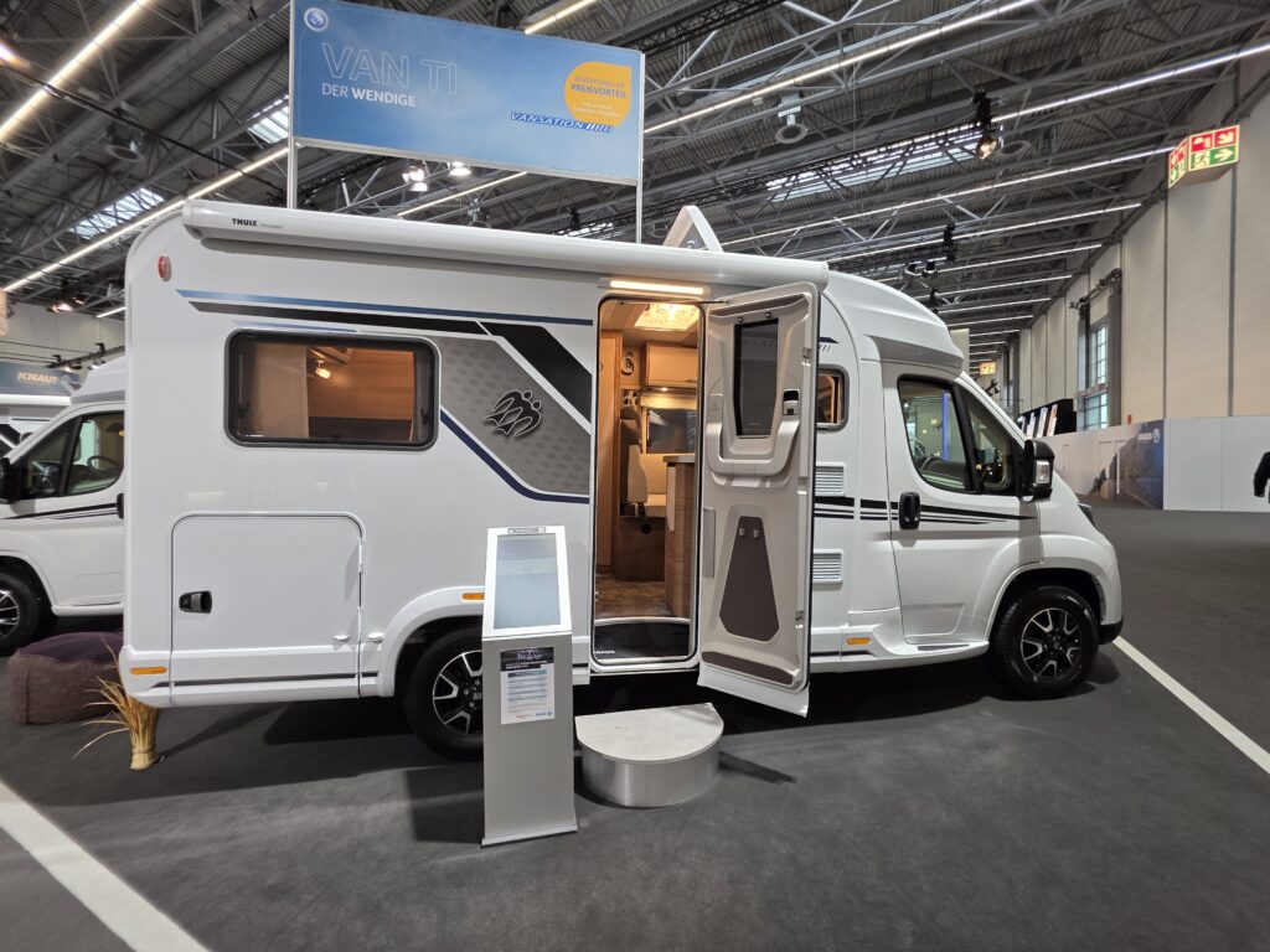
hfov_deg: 106.2
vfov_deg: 89.9
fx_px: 477
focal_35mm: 13
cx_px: 635
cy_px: 476
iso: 40
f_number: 1.9
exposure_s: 1/50
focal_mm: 2.2
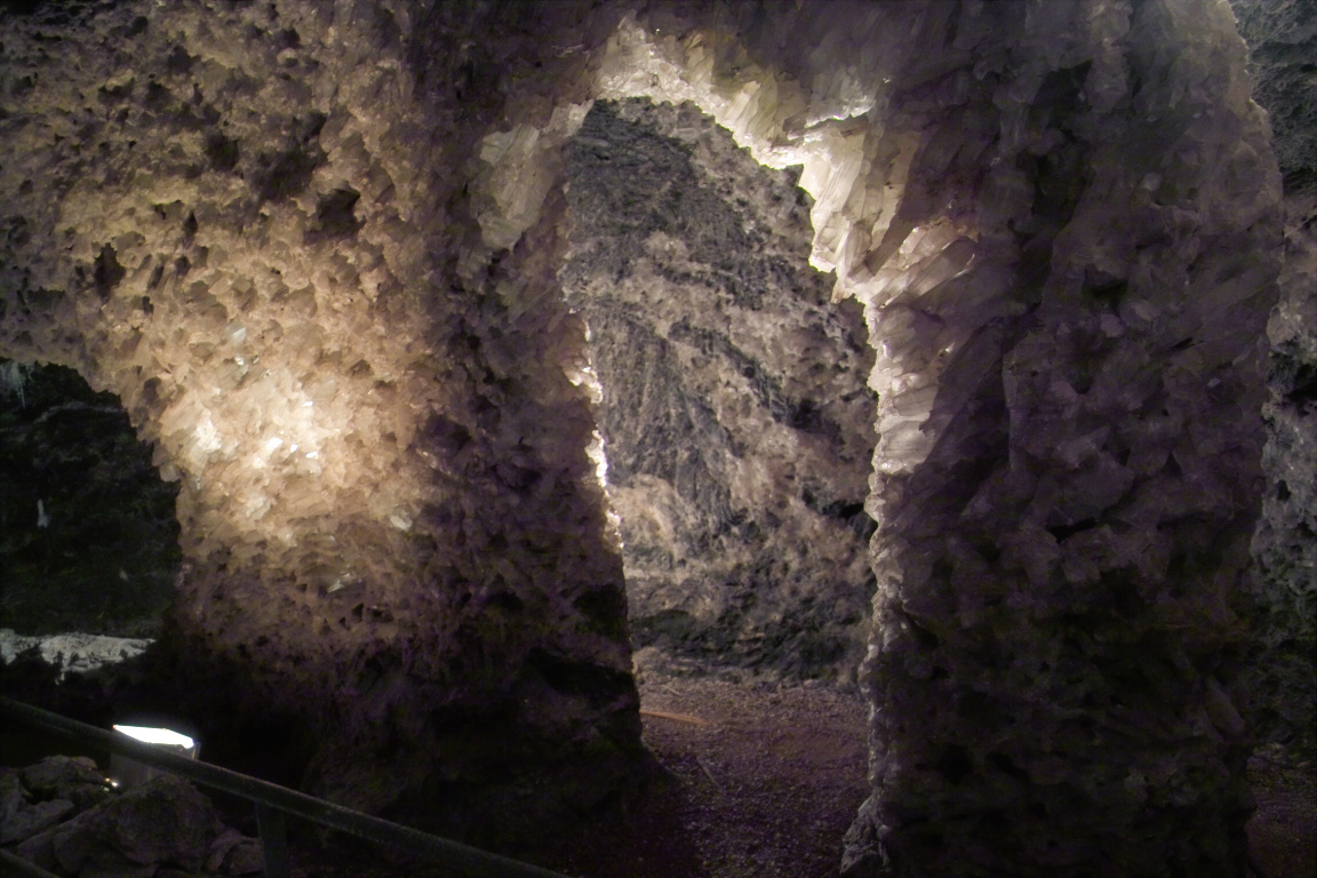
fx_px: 1134
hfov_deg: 60.3
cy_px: 439
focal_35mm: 31
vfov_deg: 42.3
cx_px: 658
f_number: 3.5
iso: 400
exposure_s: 1/6
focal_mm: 18
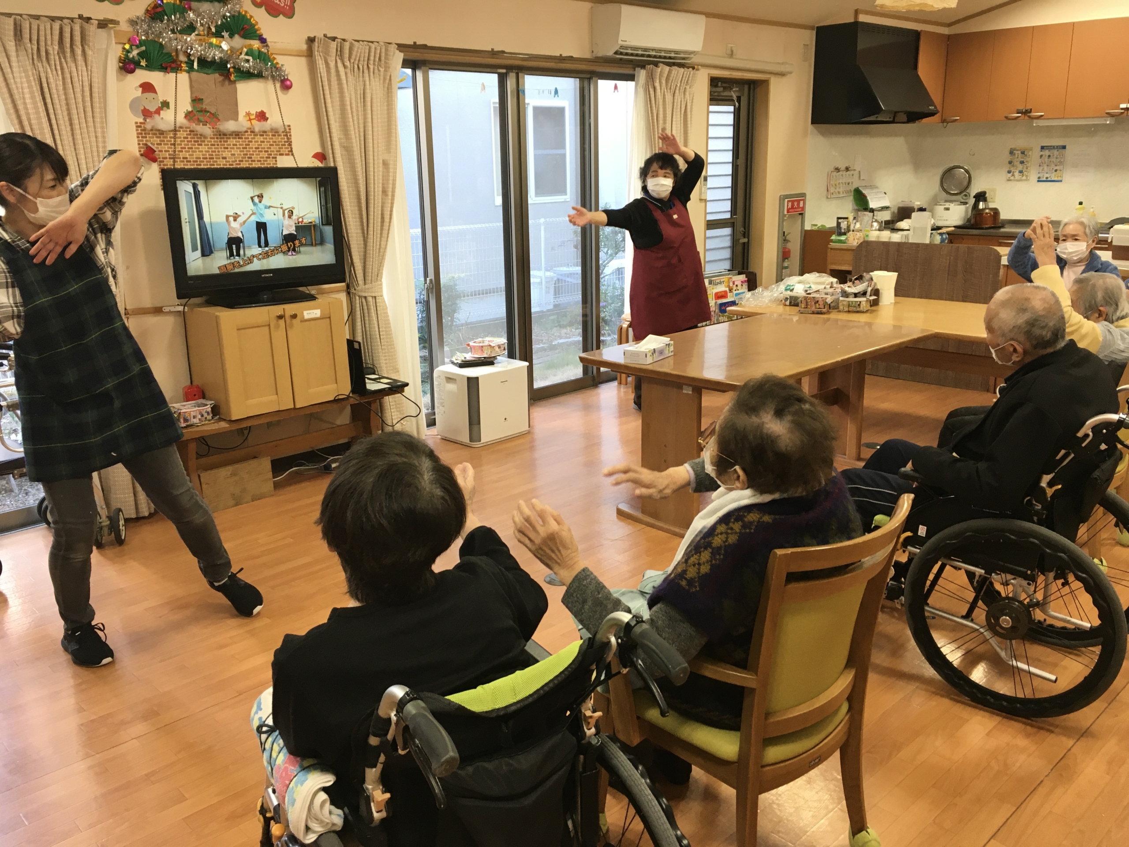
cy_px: 424
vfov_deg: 48.2
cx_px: 564
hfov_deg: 61.7
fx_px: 946
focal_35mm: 29
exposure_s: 1/30
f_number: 2.2
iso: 32
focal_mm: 4.15
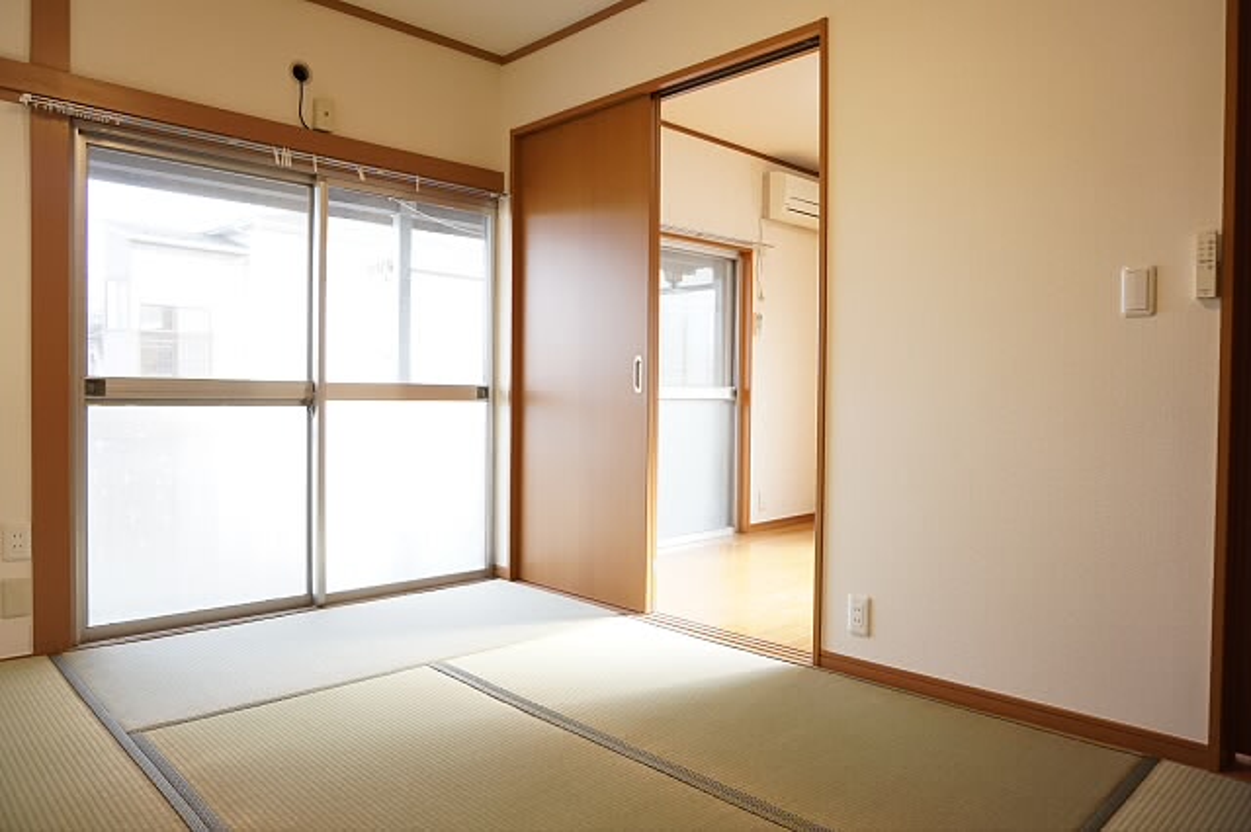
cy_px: 416
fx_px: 834
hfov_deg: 73.8
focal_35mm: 24
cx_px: 626
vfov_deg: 53.1
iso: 500
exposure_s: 1/160
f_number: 4
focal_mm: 16
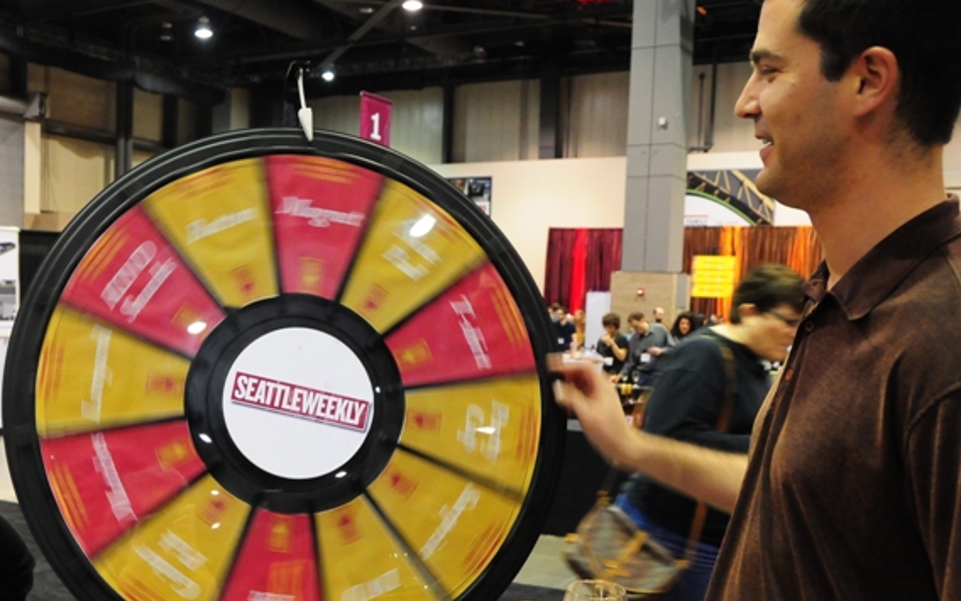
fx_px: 1126
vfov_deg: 29.6
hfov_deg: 45.4
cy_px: 416
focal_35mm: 43
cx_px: 306
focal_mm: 20
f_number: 5.6
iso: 2000
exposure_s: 1/30
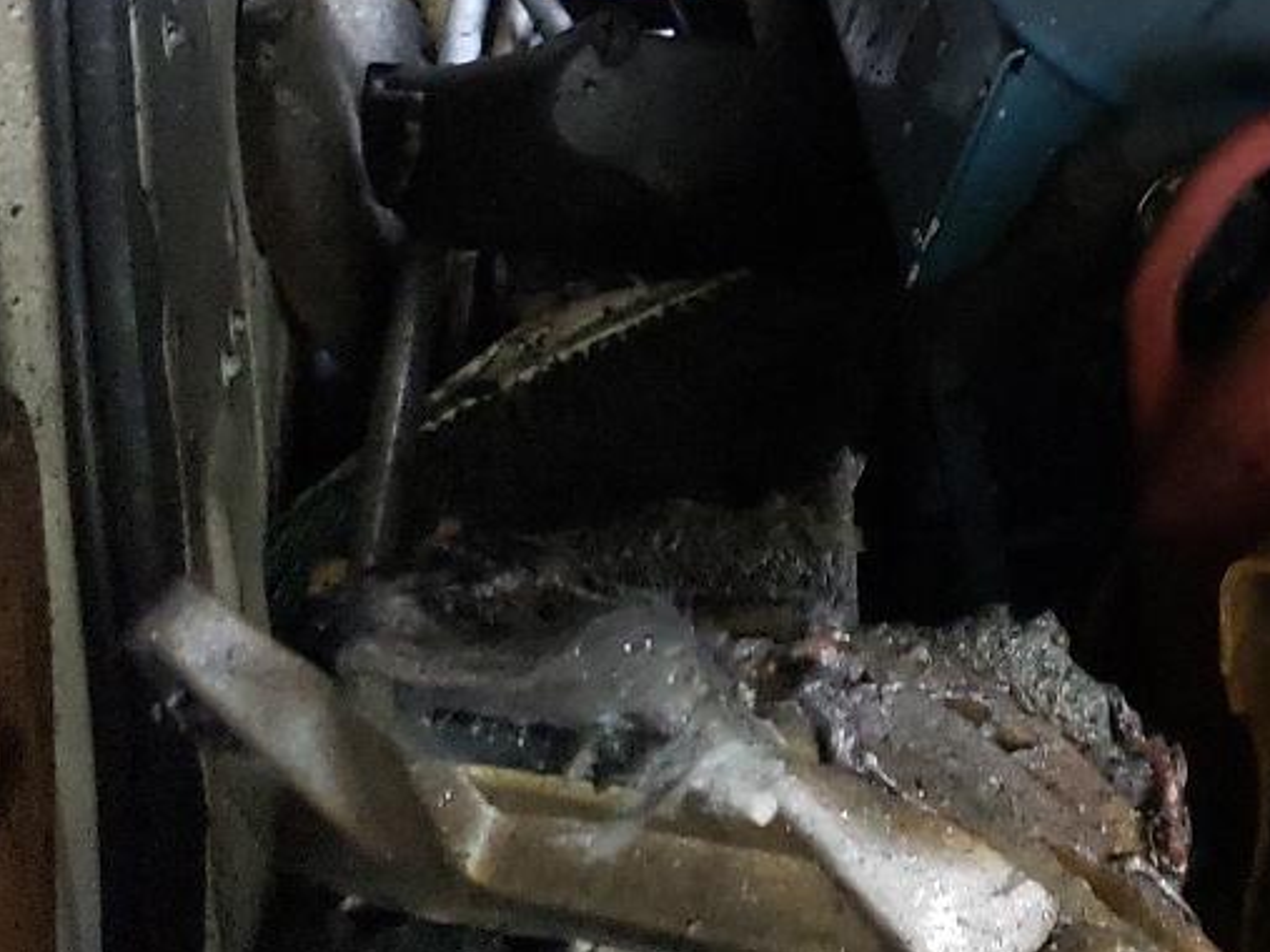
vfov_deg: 16.7
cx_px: 1658
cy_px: -376
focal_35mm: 82
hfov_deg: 21.5
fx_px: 3008
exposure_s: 1/24
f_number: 1.5
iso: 431
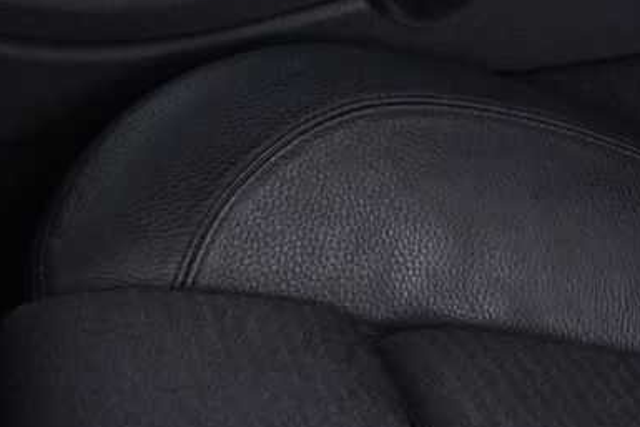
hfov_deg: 10.8
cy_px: -374
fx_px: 3343
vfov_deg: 7.1
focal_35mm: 188
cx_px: 743
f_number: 5.6
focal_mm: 29
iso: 2000
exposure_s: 1/10
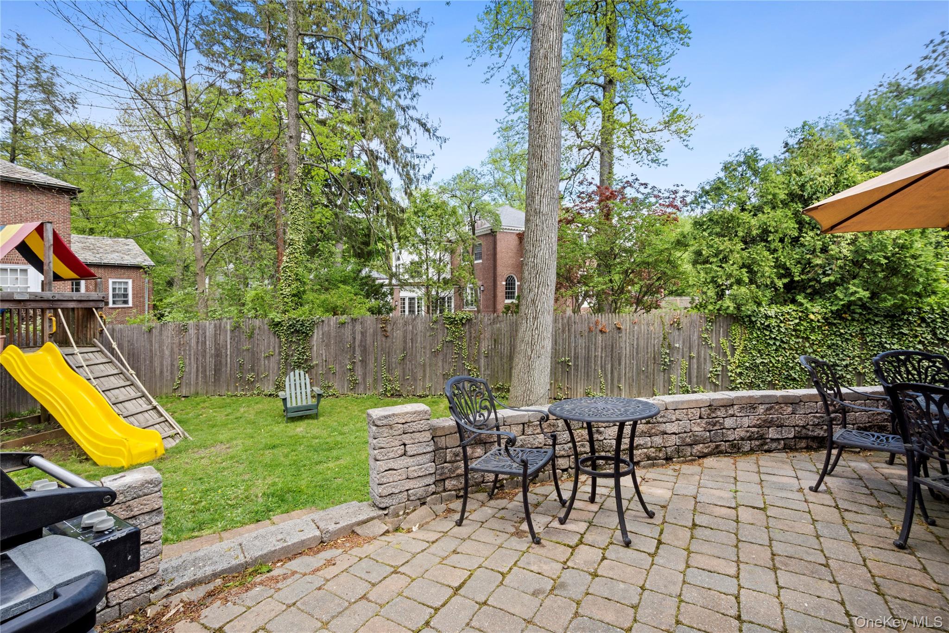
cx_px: 474
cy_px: 316
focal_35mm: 15
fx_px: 395
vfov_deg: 77.3
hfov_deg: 100.4
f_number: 8
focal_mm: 10
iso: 100
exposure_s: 1/80
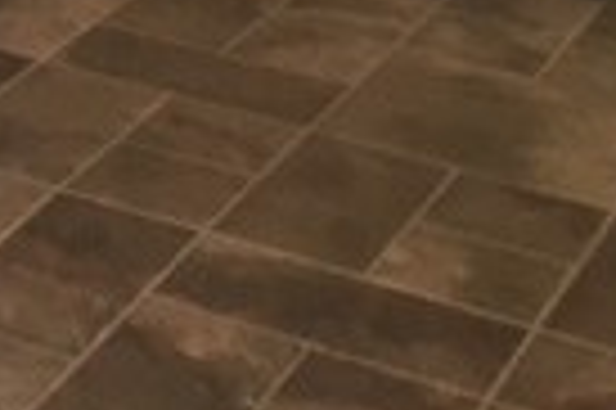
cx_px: -616
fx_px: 2410
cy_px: -649
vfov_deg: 8.6
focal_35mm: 141
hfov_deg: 12.7
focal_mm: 4.15
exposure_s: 1/30
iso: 80
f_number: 2.2
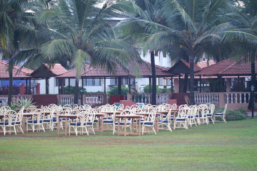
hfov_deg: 13.7
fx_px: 1070
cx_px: 128
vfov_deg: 9.1
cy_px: 86
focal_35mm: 150
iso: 400
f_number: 4.5
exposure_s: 1/50
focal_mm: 100
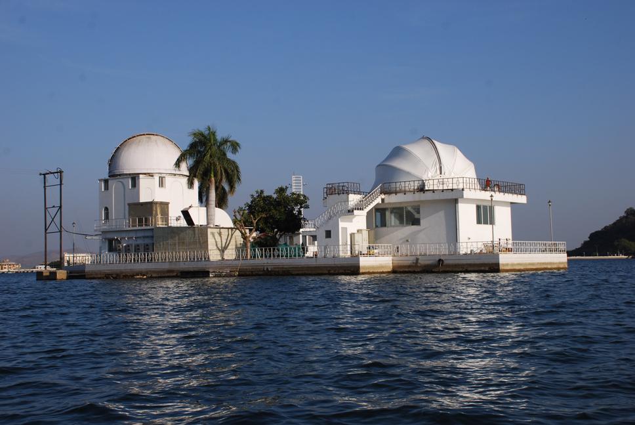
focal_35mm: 48
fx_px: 848
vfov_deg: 28.2
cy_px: 212
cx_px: 318
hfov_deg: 41.1
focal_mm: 32
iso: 100
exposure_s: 1/250
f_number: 9
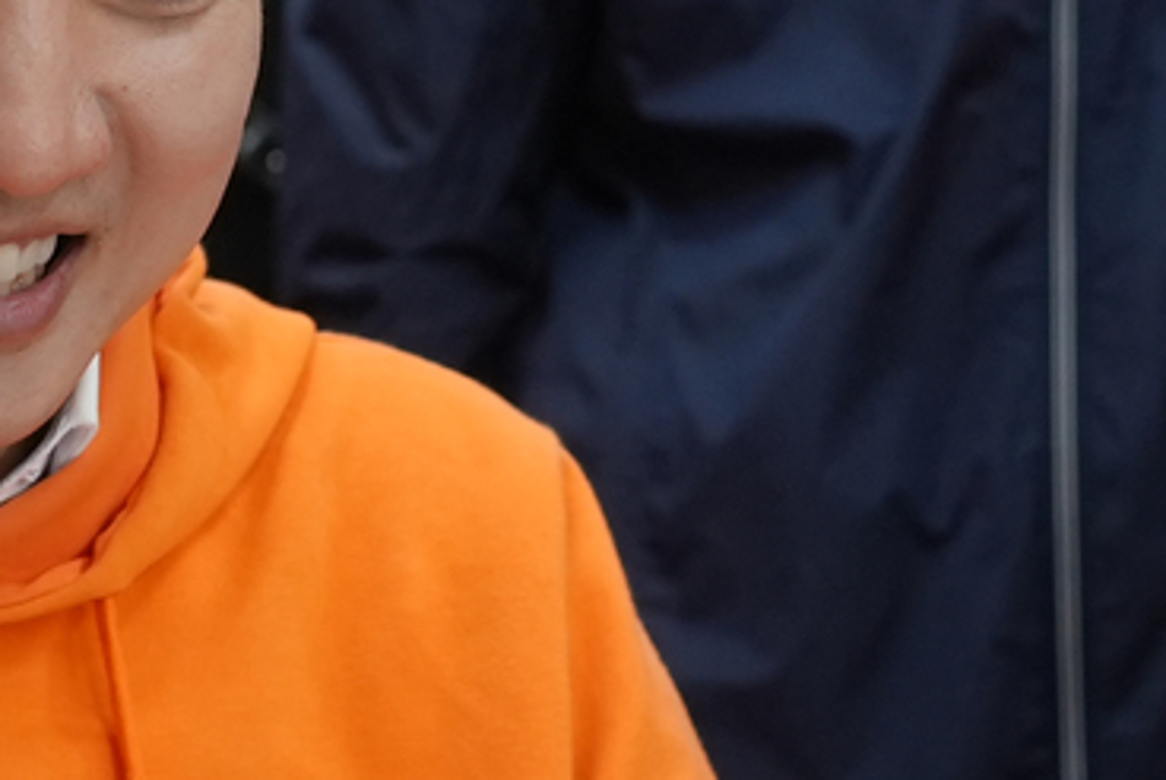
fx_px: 6774
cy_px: 639
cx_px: 158
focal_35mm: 209
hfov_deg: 9.8
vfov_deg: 6.6
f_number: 4
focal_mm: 55
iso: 2500
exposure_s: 1/160
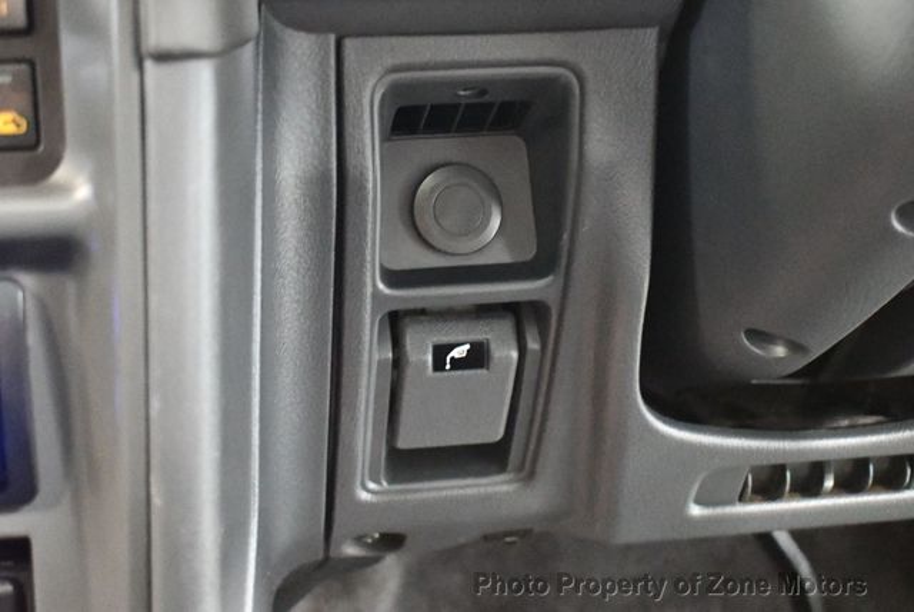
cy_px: 306
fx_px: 1576
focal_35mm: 62
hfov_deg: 32.4
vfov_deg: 22.0
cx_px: 457
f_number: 4.2
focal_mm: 31
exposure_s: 1/25
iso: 12800
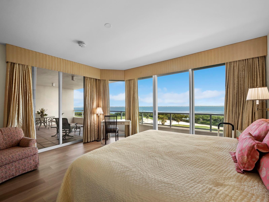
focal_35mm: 14
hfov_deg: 102.0
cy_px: 101
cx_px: 134
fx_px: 109
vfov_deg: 85.7
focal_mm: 7
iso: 400
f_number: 11
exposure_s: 1/13
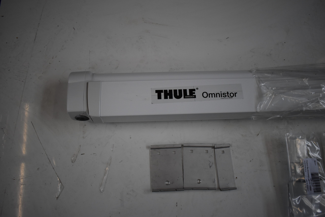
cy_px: 108
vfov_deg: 43.6
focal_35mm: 30
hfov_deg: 61.9
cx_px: 162
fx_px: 271
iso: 800
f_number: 3.8
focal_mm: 20
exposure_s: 1/160
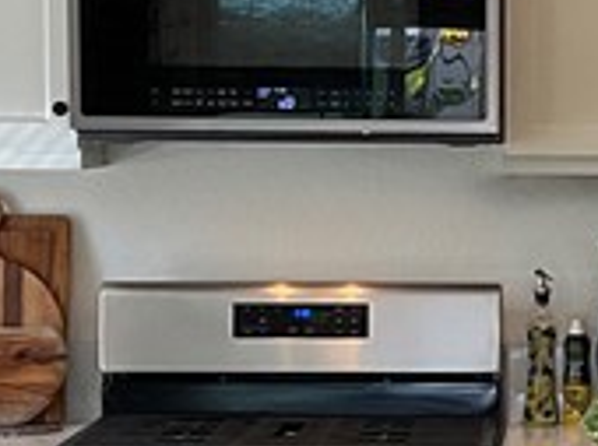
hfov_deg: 11.2
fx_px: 3019
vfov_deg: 8.4
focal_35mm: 175
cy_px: 393
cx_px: 640
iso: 64
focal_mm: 3
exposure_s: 1/120
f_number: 1.8
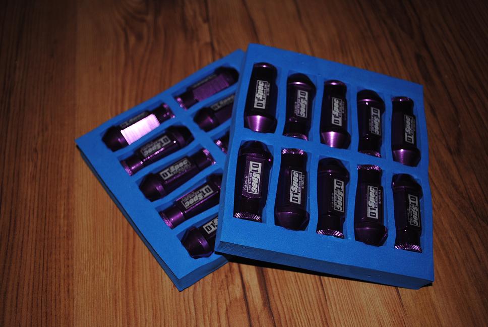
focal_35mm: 39
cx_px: 244
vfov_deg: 34.3
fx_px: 529
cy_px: 164
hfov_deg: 49.5
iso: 200
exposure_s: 1/60
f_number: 4.2
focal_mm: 26
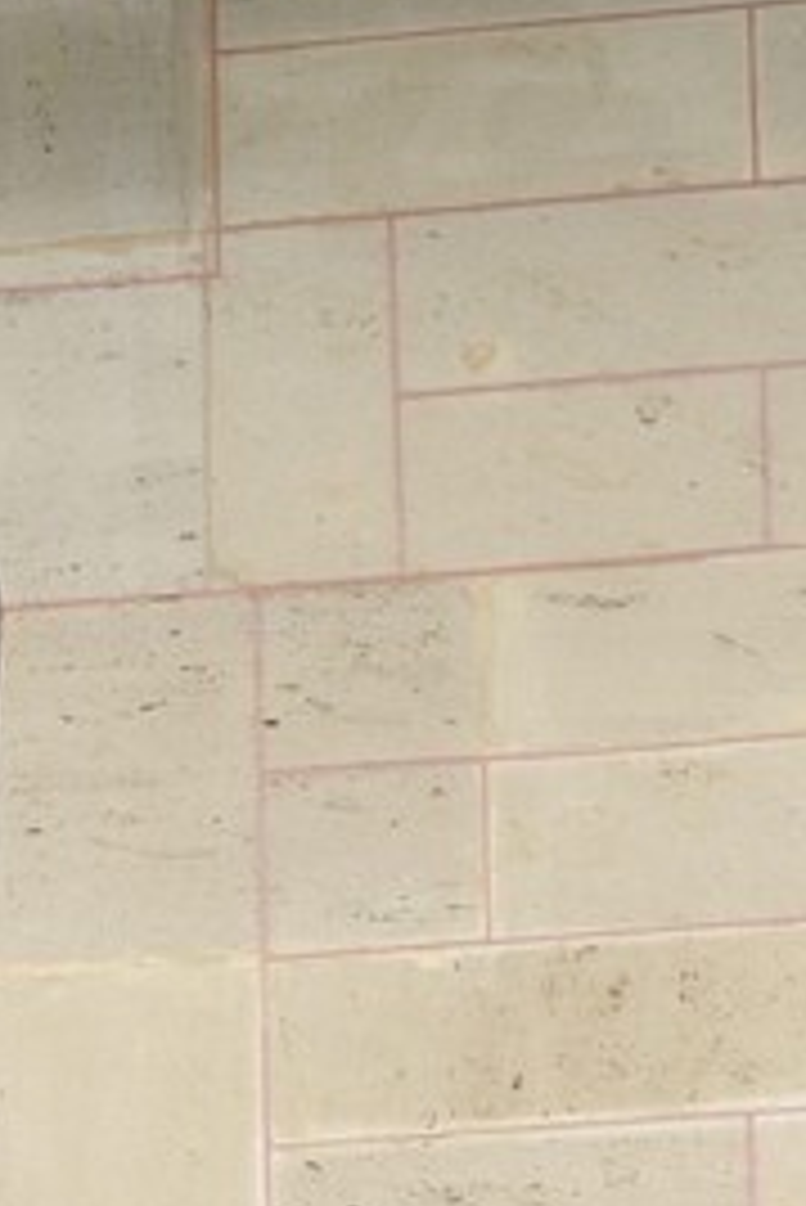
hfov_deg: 4.0
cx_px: -1506
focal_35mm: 334
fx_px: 11202
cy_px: 3033
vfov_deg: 5.9
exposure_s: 1/160
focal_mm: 56
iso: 400
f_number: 13
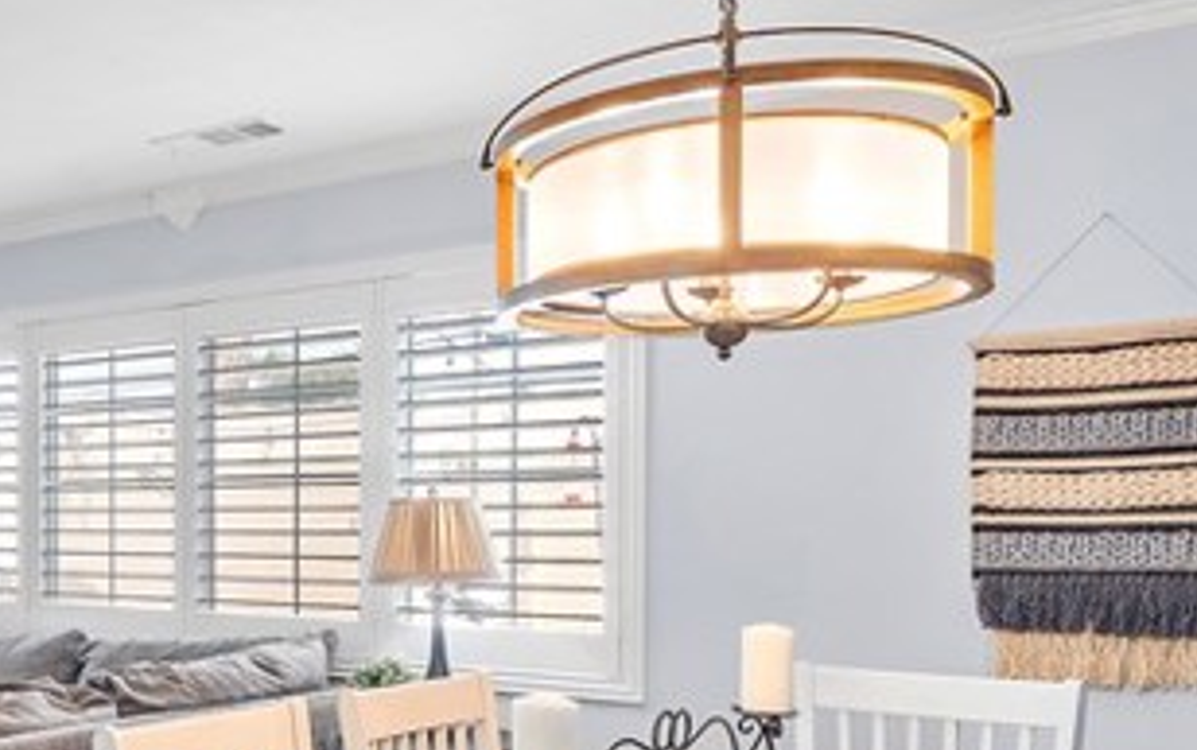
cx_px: 47
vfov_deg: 29.0
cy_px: 517
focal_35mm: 44
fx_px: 1436
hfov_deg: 40.5
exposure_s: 1/2.5
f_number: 8
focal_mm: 13
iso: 200
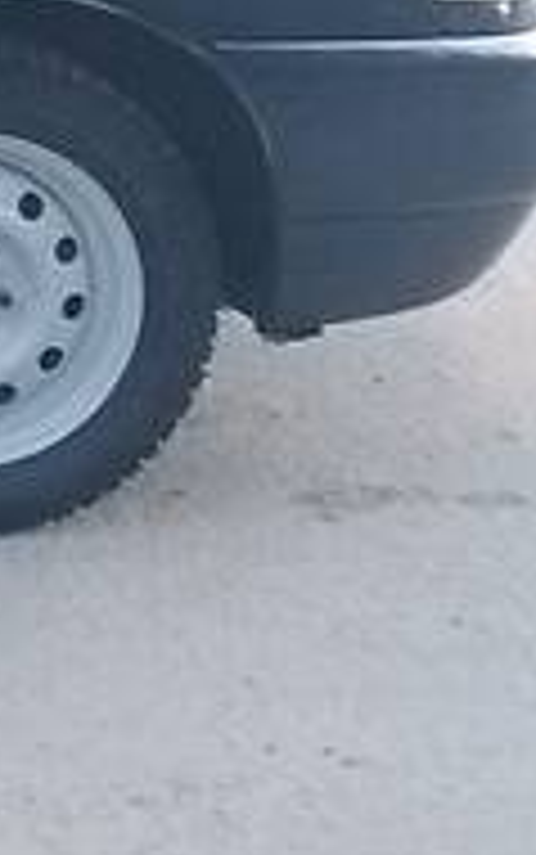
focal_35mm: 116
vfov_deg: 16.6
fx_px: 2707
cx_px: -1189
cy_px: -356
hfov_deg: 8.8
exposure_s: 1/15
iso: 532
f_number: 1.8
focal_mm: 3.6
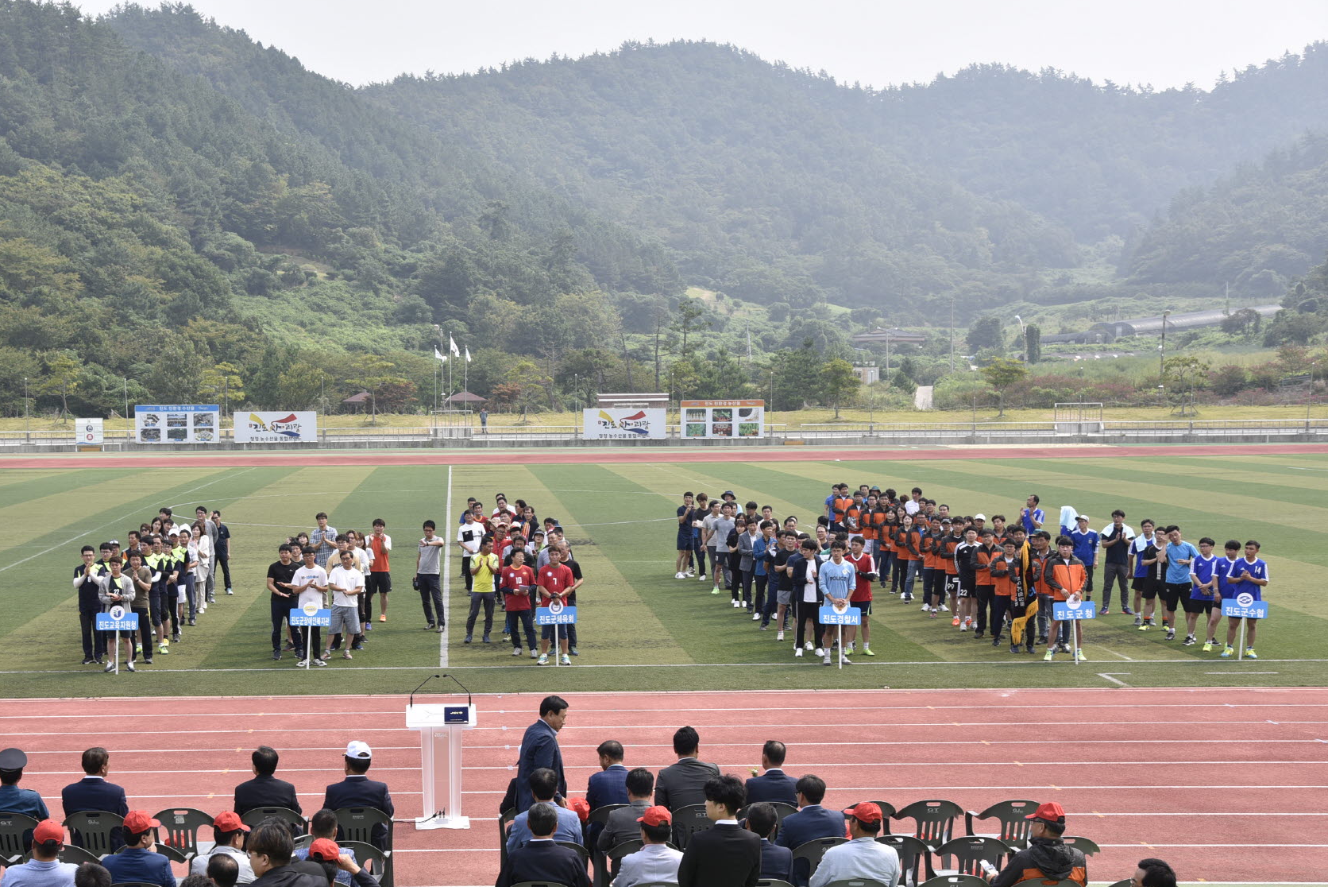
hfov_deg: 39.2
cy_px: 559
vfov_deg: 26.9
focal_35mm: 50
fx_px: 1845
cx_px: 464
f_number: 6.3
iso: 100
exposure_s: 1/200
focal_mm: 38
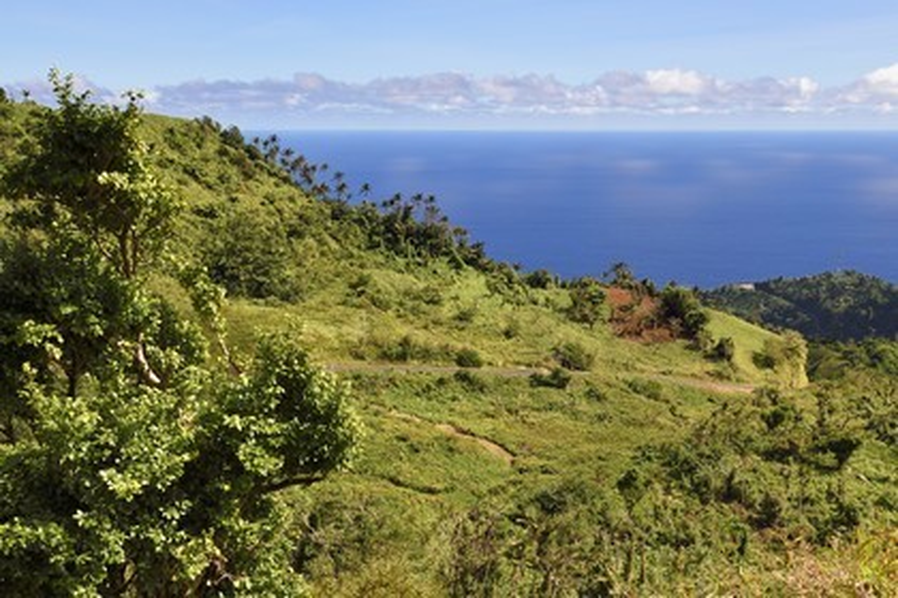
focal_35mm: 38
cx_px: 449
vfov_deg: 35.1
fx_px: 948
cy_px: 299
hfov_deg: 50.7
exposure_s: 1/320
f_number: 10
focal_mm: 38
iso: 200
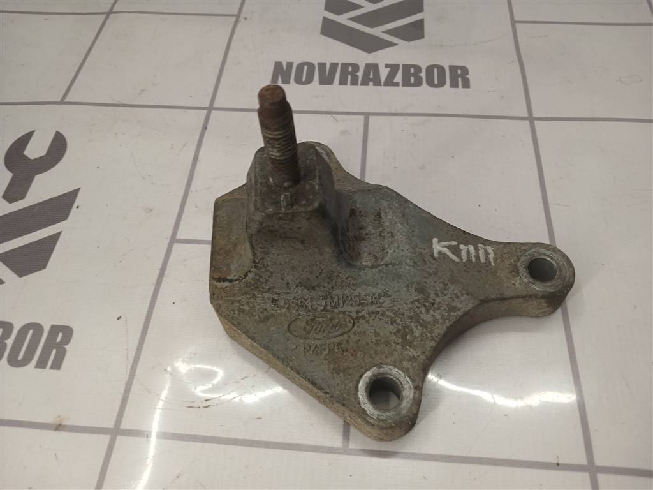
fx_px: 509
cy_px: 245
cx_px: 326
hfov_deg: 65.3
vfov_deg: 51.4
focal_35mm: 27
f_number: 1.8
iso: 64
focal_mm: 4
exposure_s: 1/50
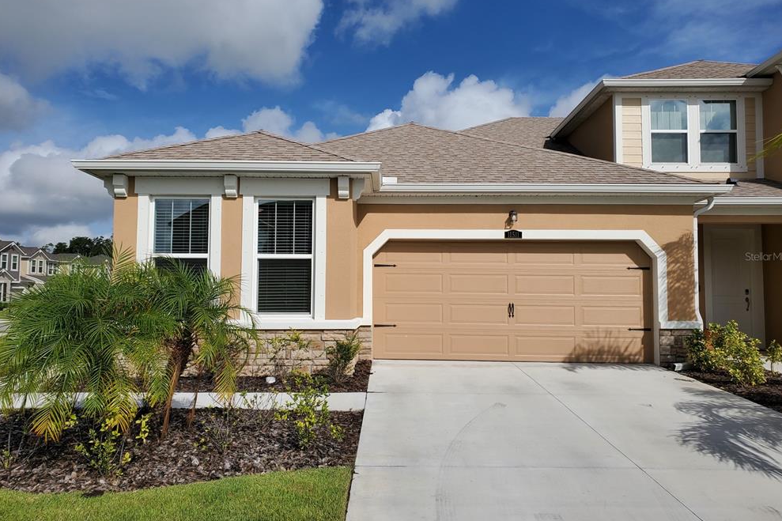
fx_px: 608
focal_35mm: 28
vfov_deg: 46.4
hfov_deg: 65.5
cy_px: 256
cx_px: 388
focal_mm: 4.3
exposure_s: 1/4492
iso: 50
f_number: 2.4
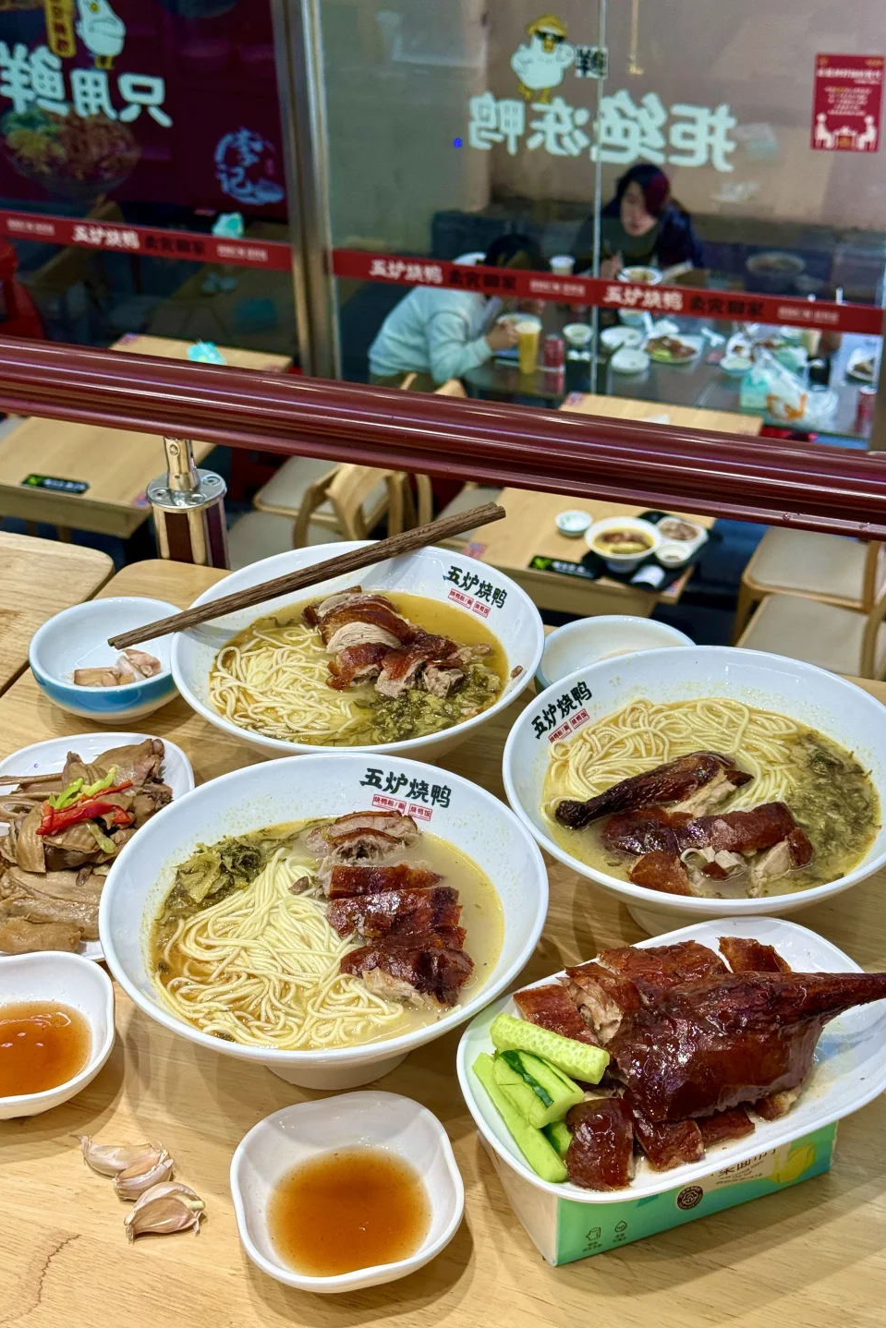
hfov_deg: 27.0
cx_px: 430
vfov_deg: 39.6
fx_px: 1845
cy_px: 664
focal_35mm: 50
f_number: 1.78
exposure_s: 1/148
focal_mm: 6.76
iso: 50
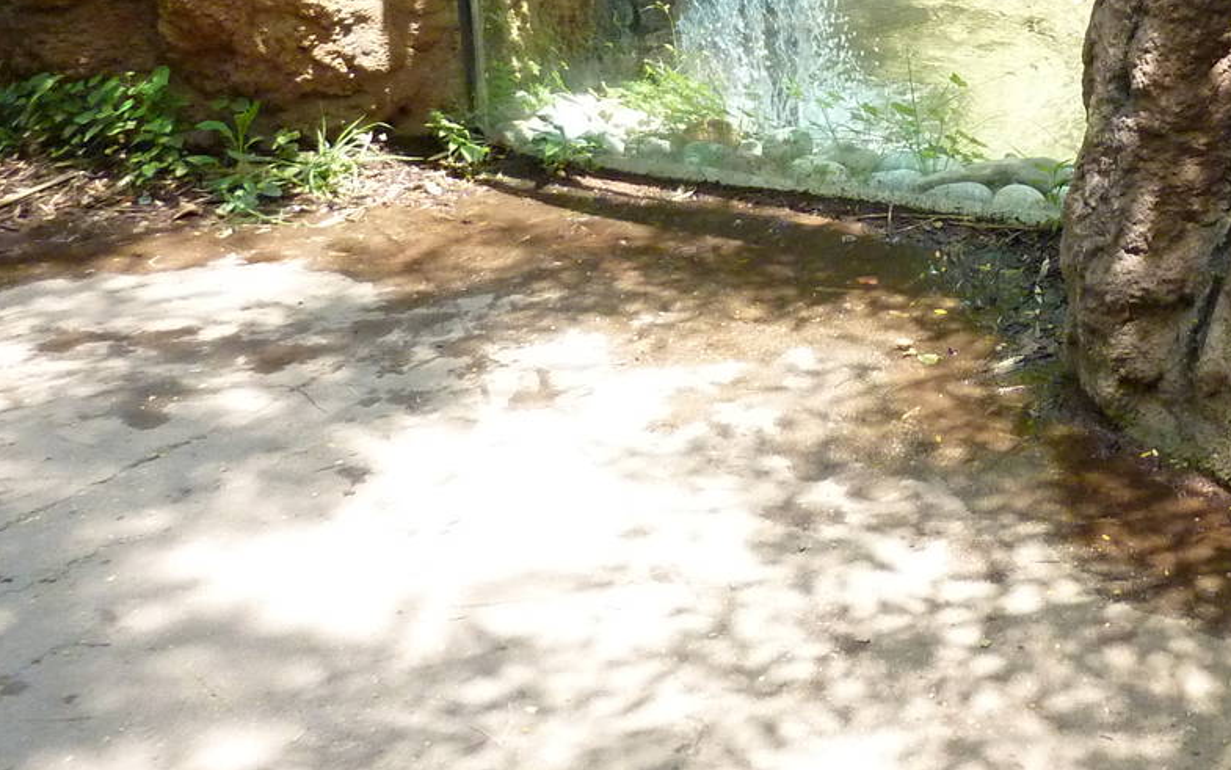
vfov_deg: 22.2
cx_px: 1048
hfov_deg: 35.8
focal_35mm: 54
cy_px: -143
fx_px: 1812
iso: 400
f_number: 3.3
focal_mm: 4.1
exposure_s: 1/500
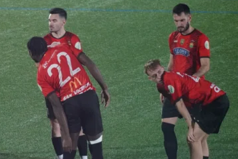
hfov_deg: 3.3
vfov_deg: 2.2
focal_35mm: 633
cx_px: -15
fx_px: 4185
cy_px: 112
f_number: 5.6
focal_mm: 198
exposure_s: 1/100
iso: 3200
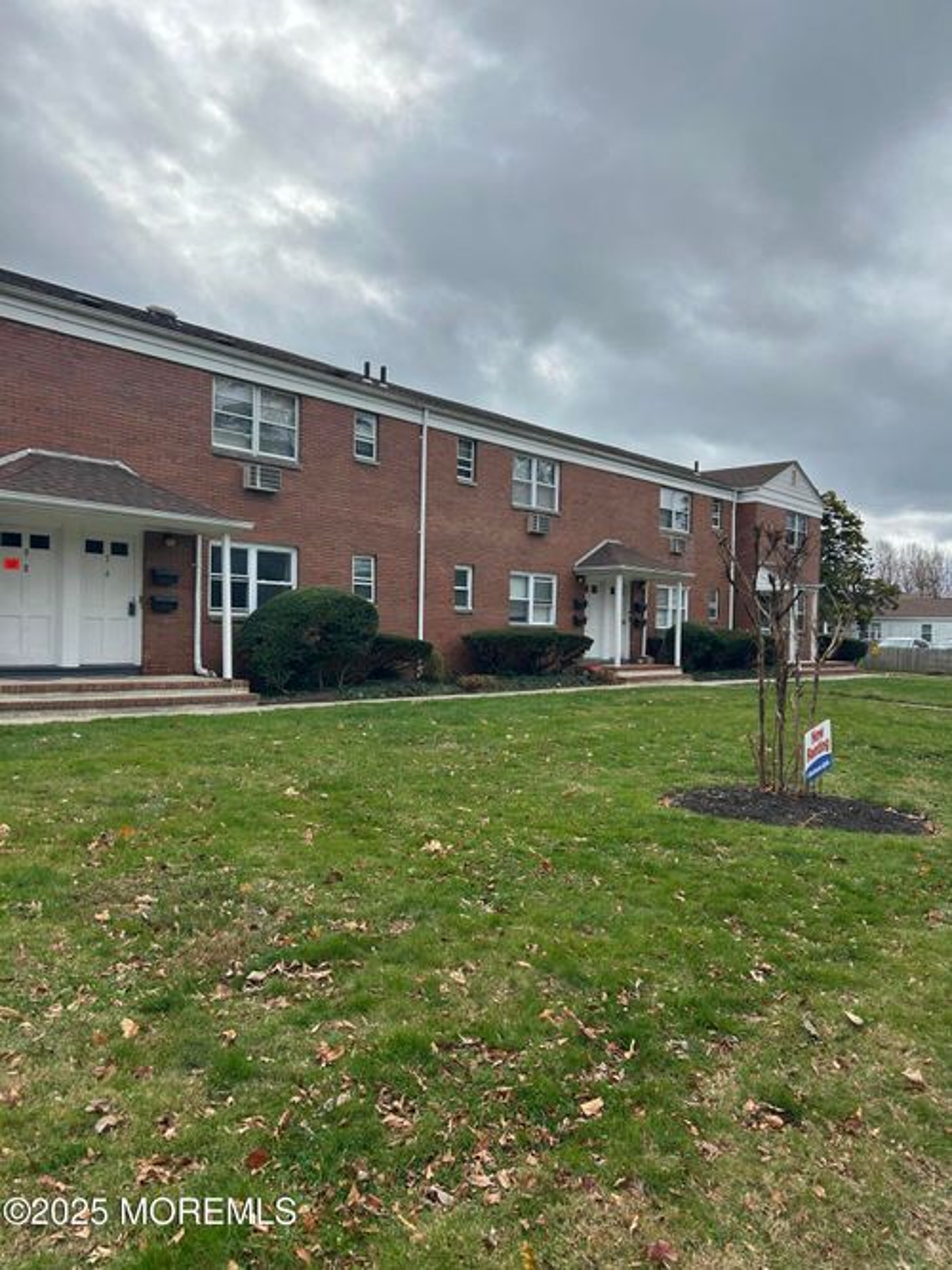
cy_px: 635
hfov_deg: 53.0
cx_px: 476
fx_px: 954
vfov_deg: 67.3
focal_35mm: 26
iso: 50
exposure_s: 1/2915
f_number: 1.5
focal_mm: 5.7
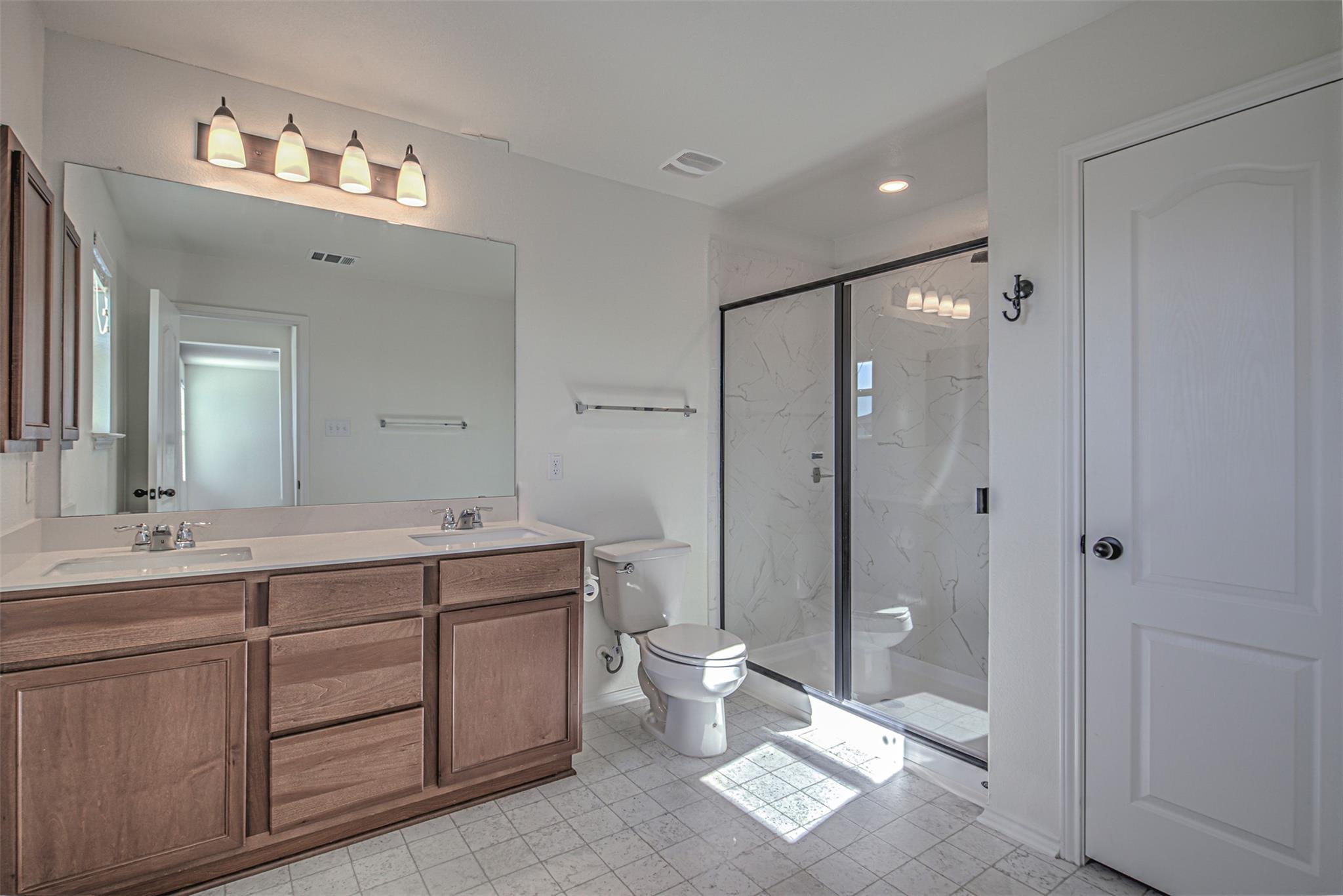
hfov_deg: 96.7
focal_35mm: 16
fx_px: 597
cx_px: 672
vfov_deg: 73.8
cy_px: 448
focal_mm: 16
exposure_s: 1/100
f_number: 8
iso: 400
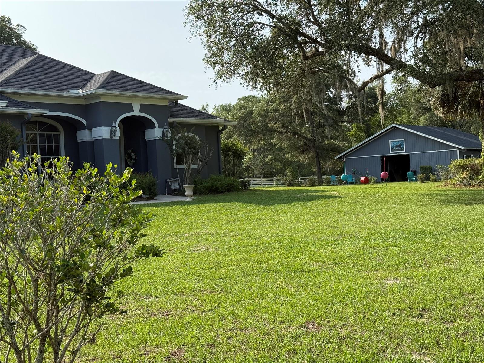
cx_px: 242
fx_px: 671
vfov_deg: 30.3
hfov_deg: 39.7
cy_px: 182
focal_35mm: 48
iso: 80
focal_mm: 6.76
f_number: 1.78
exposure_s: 1/2208
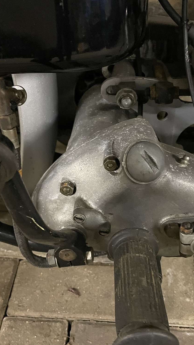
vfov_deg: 52.8
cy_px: 173
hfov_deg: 31.2
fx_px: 347
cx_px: 107
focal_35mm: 38
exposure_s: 1/25
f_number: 1.6
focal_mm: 4.2
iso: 800
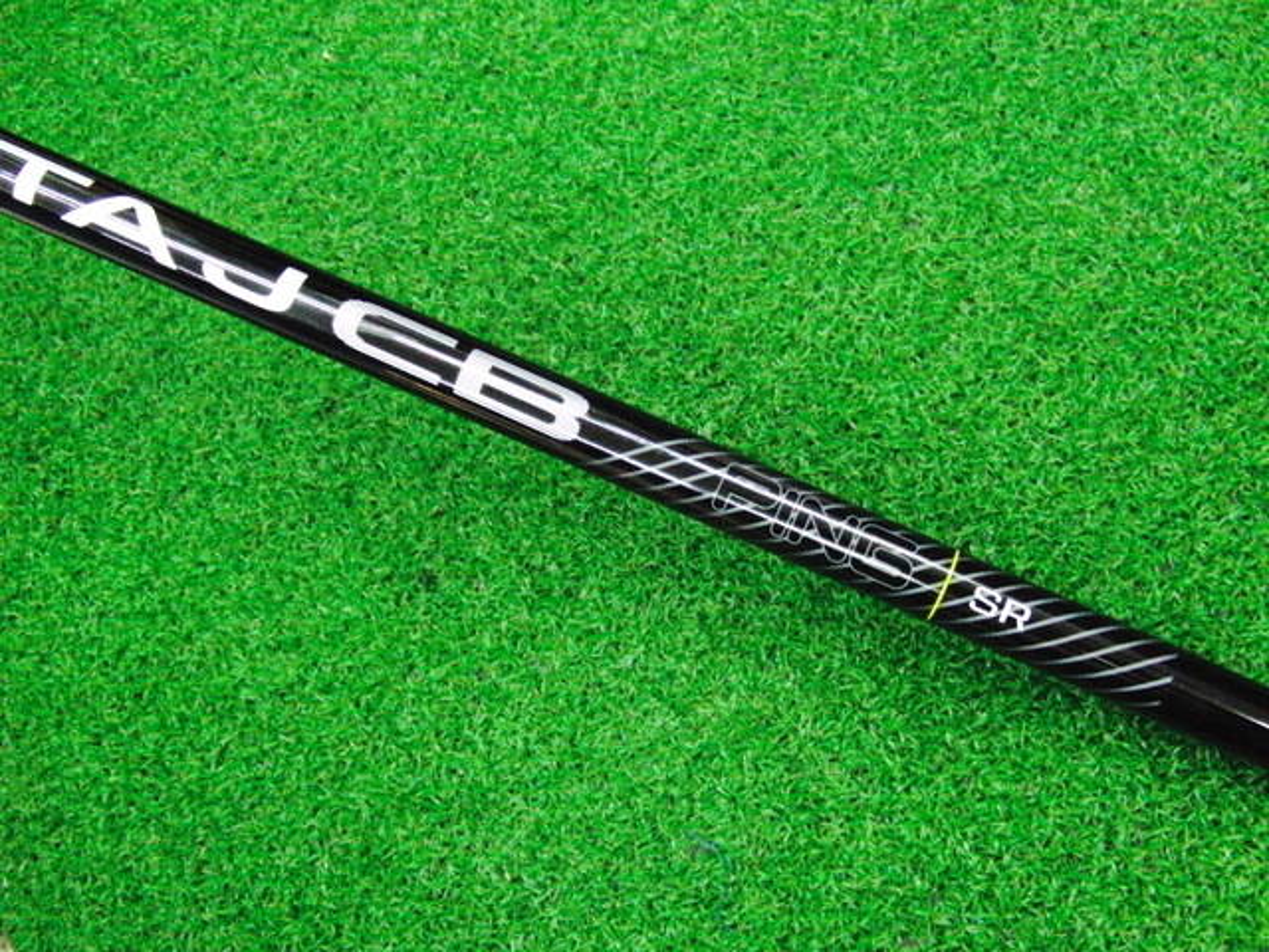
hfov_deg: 50.1
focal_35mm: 37
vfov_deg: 38.7
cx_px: 634
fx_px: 1356
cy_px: 476
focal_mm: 6.42
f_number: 3.6
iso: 3200
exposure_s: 1/160
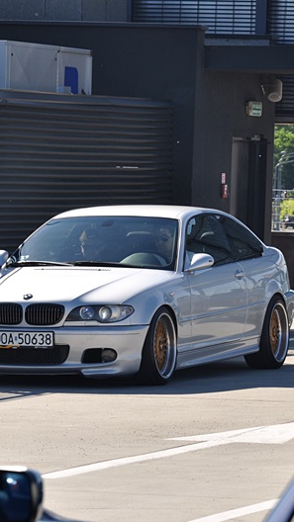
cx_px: 85
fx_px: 3462
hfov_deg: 4.9
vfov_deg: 8.6
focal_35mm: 250
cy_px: 261
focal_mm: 105
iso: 200
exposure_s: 1/320
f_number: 9
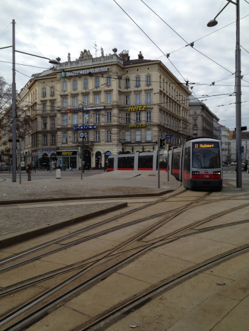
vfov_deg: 52.6
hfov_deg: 40.7
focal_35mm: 35
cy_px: 166
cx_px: 124
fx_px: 336
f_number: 2.4
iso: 50
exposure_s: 1/452
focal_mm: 4.28
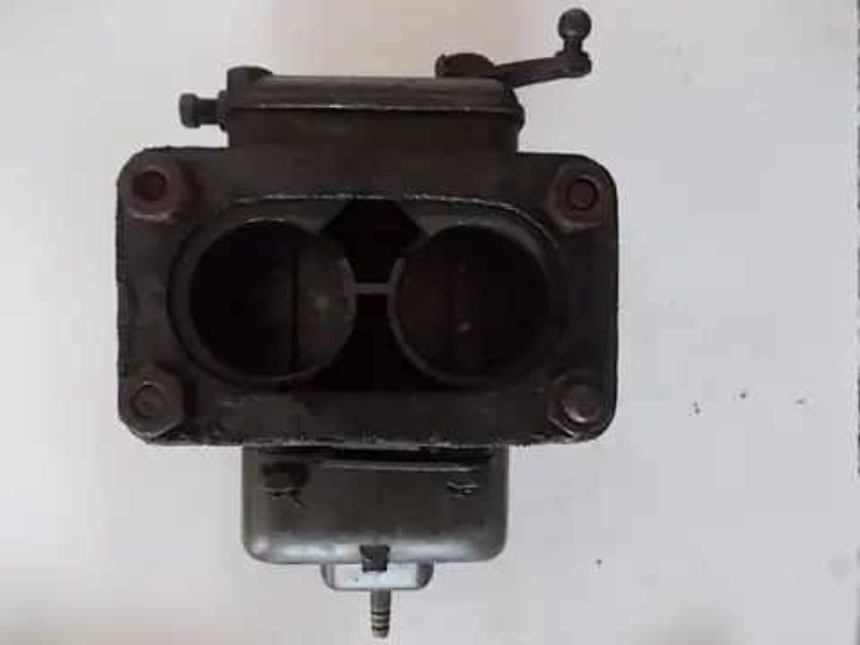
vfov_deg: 49.7
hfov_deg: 63.4
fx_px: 696
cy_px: 322
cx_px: 430
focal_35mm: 28
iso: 200
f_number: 2.7
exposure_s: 1/8
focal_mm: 4
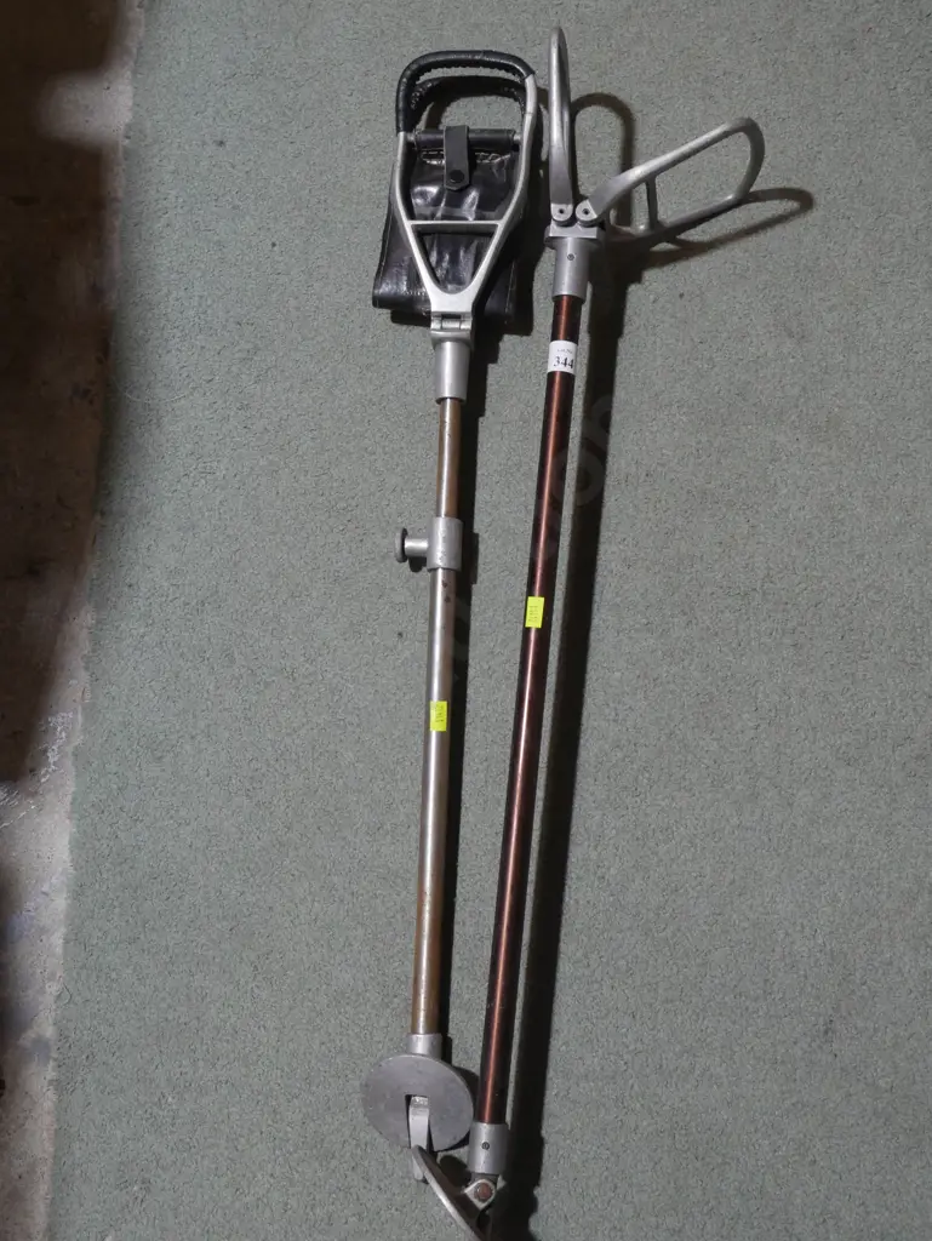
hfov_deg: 30.3
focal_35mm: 48
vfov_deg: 39.6
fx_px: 1722
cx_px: 466
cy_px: 620
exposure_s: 1/60
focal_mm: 24
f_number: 6.3
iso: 800
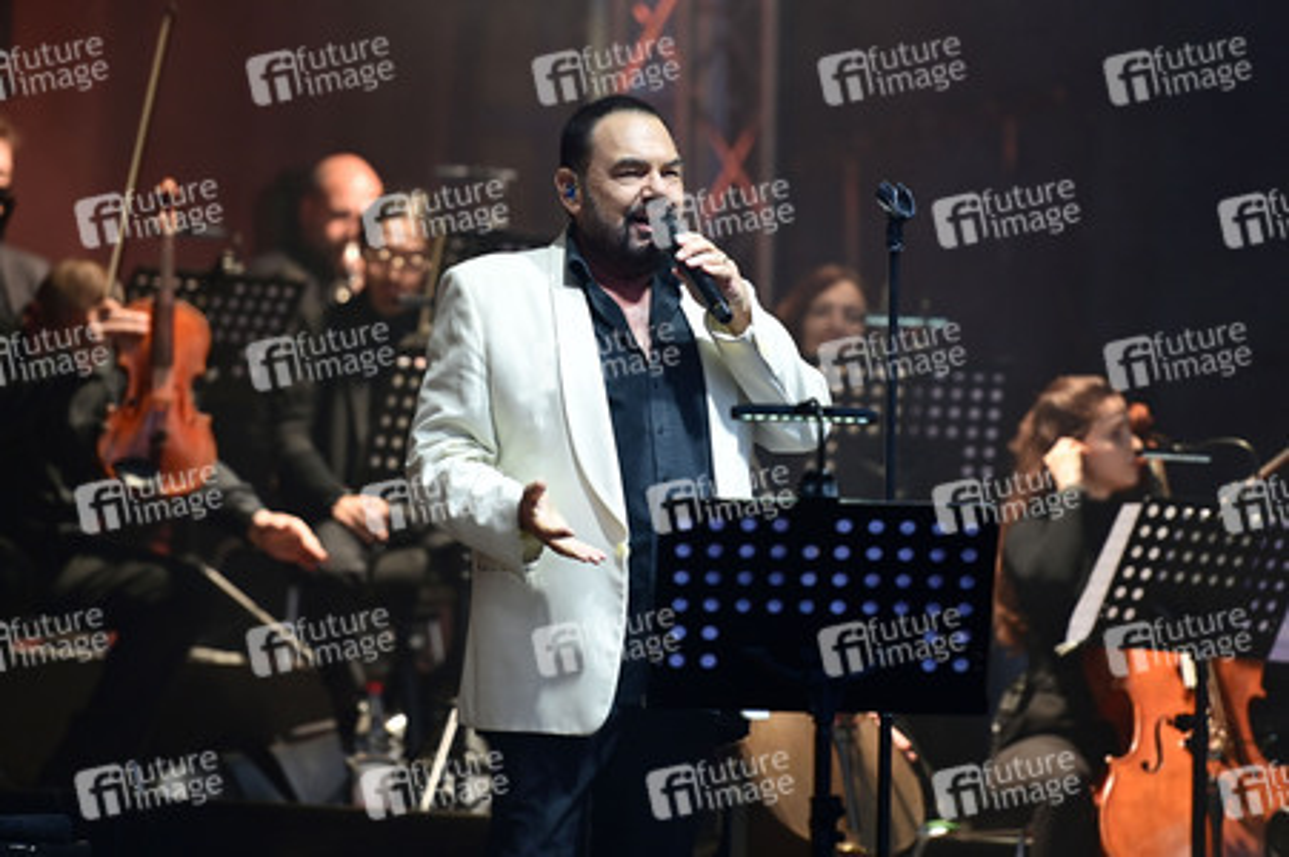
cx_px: 644
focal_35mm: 190
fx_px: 6798
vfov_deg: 7.2
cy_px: 428
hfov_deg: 10.8
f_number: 2.8
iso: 1100
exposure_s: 1/250
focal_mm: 190
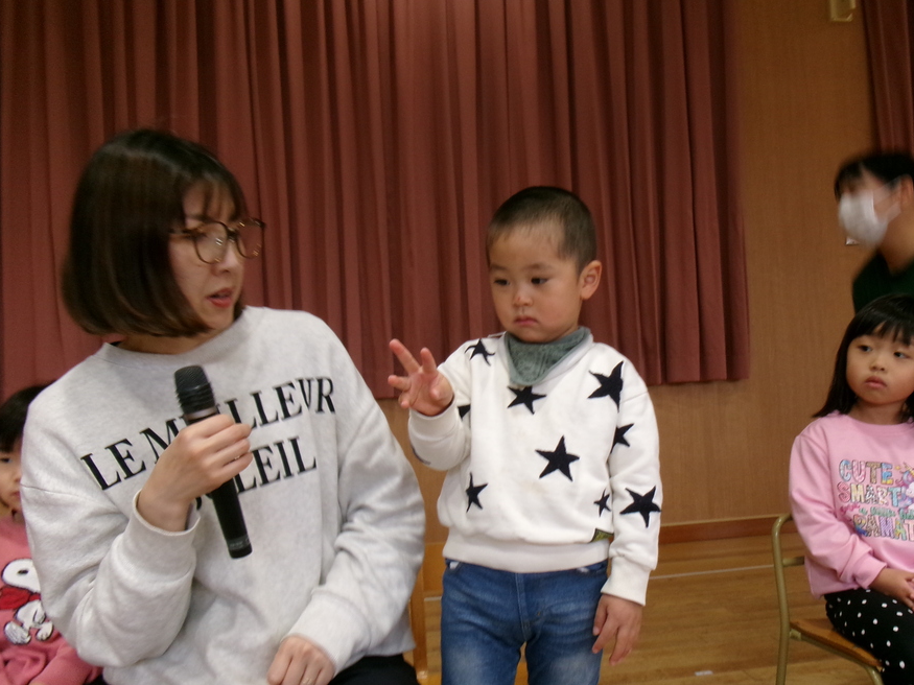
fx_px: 845
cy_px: 362
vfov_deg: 44.1
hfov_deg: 56.6
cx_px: 519
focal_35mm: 32
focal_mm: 5.1
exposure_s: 1/34
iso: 218
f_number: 3.9
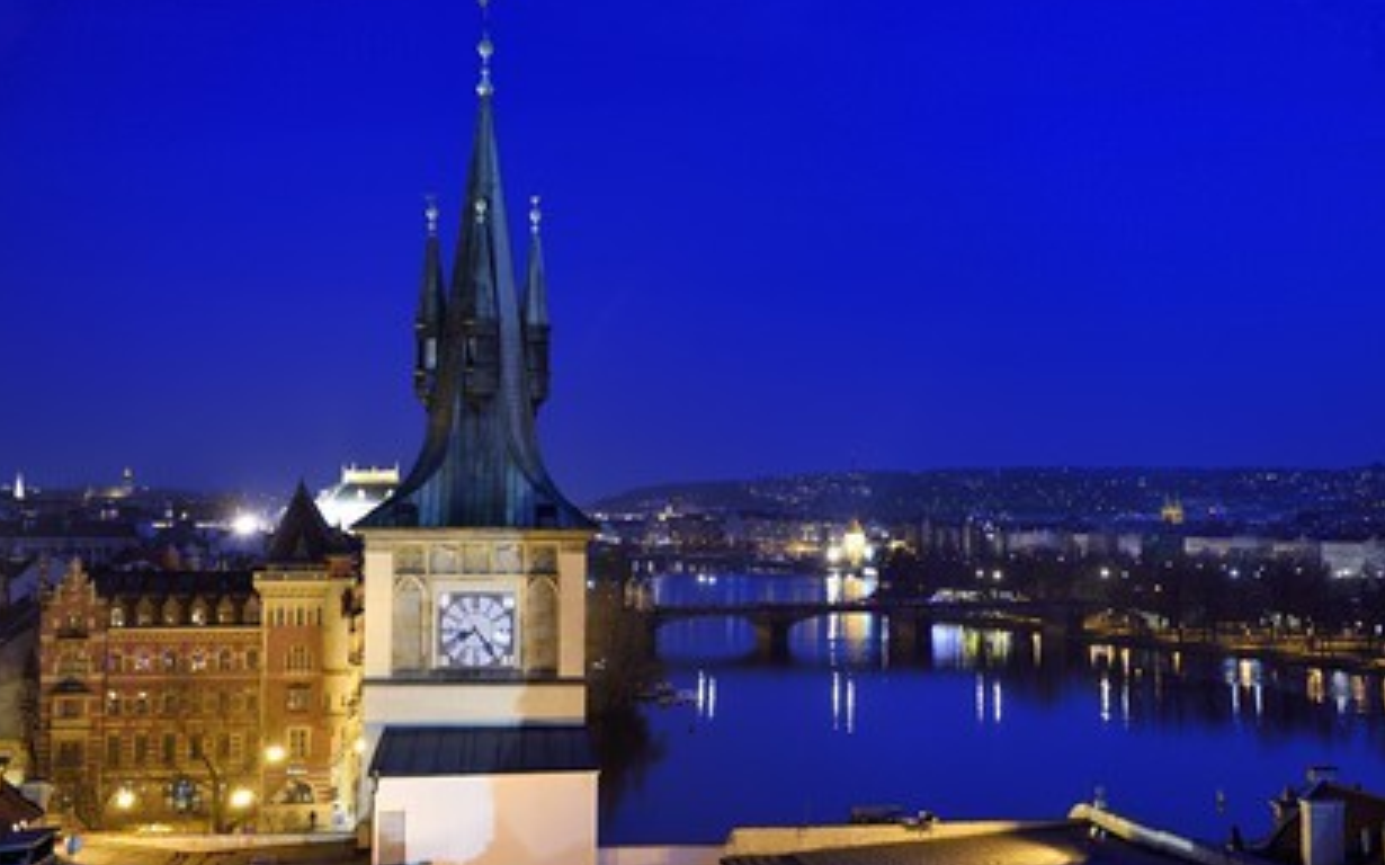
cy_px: 453
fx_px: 1774
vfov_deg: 27.4
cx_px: 696
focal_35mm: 47
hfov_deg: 42.7
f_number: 4
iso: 1250
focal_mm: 45
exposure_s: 1/5
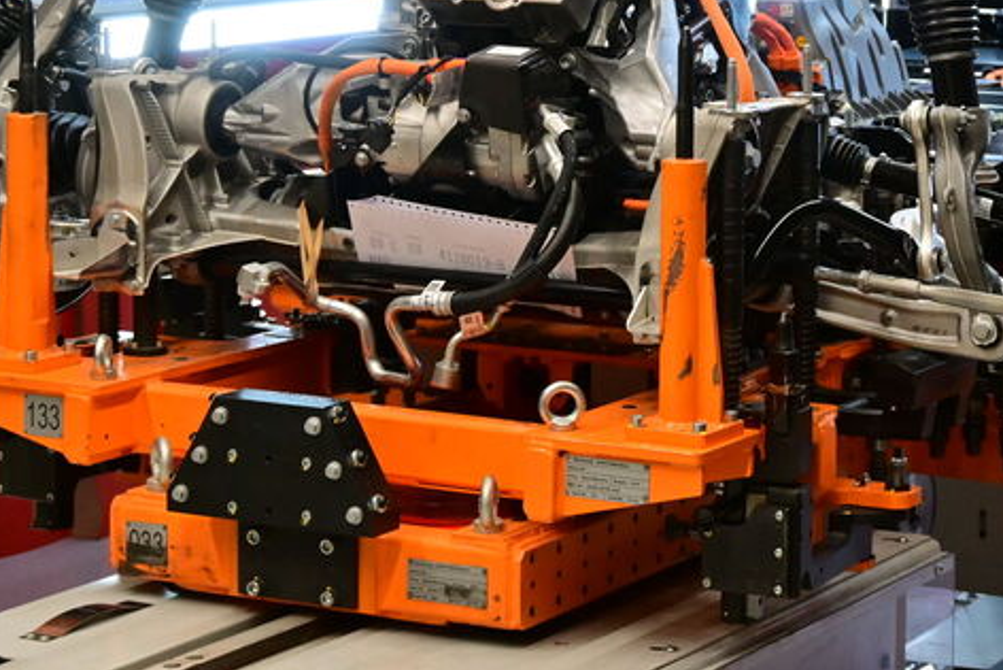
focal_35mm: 119
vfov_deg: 11.4
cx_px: 742
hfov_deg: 17.1
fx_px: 3317
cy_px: 23
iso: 800
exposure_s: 1/160
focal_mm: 39
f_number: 5.6
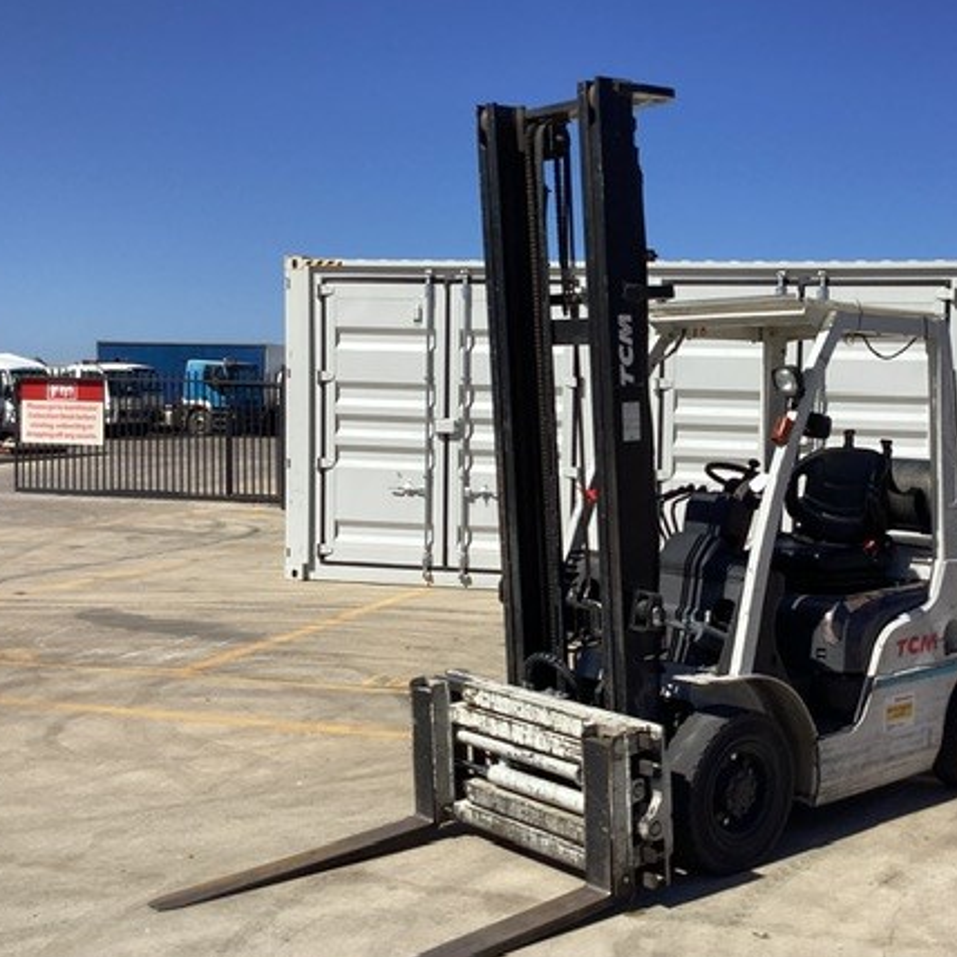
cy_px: 490
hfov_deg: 40.4
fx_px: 1282
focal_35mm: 41
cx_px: 648
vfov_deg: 40.9
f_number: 2.4
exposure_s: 1/2469
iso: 25
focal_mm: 3.3
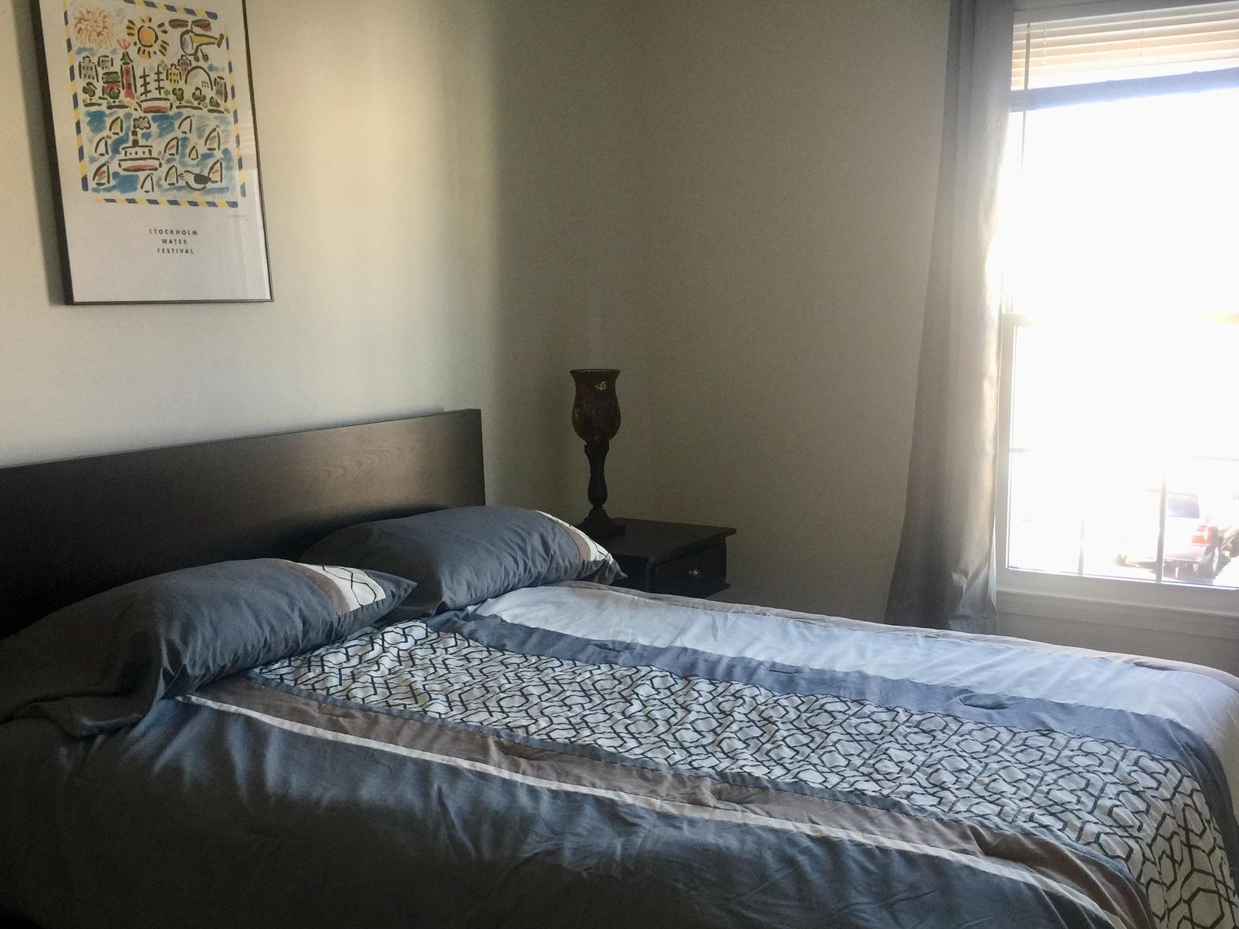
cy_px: 589
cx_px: 740
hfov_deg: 49.8
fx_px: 1324
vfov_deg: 38.4
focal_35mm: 37
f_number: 2.2
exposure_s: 1/30
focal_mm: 4.15
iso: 32
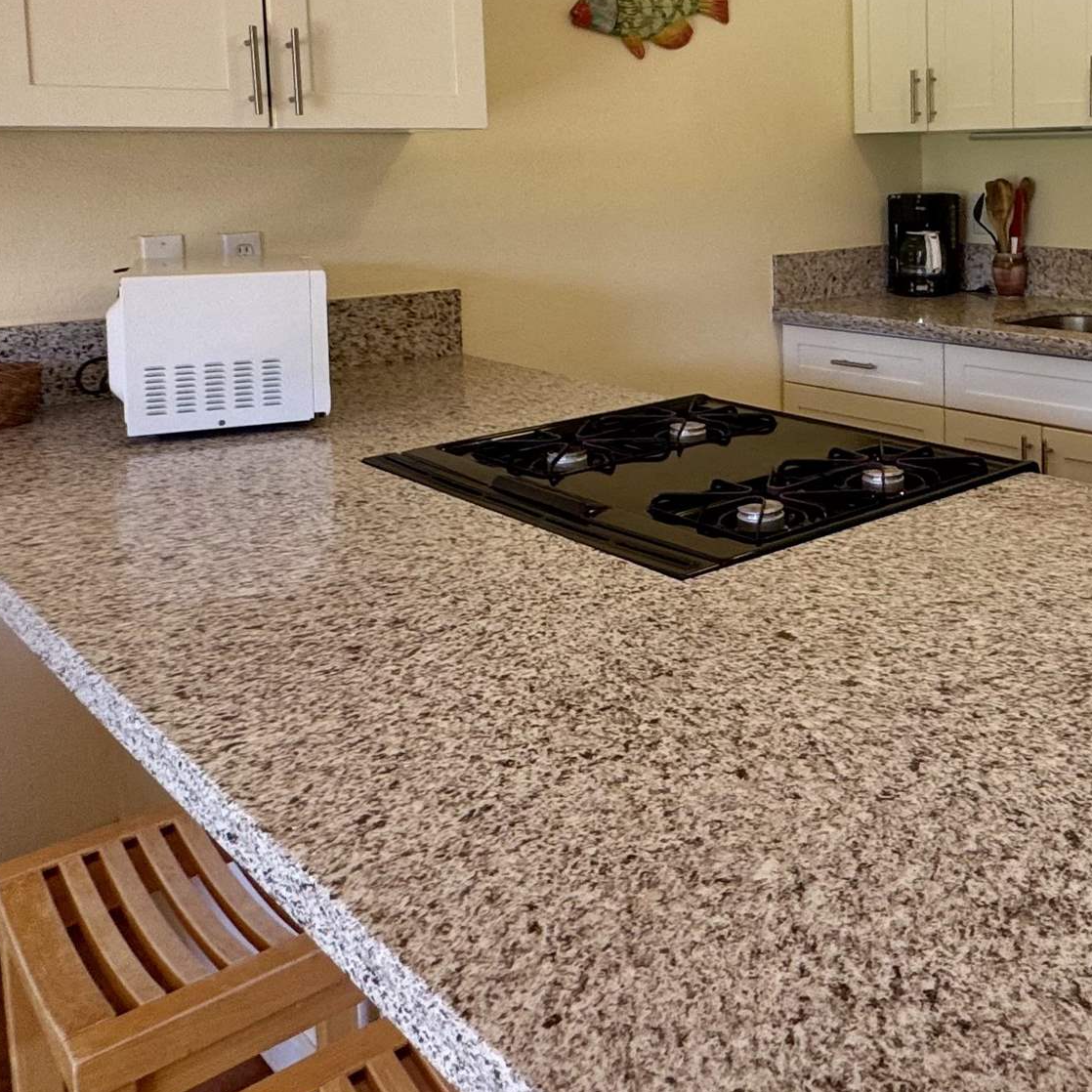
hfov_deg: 45.7
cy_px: 254
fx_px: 1213
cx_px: 893
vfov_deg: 46.4
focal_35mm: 34
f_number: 2.2
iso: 100
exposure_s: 1/99
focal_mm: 2.22
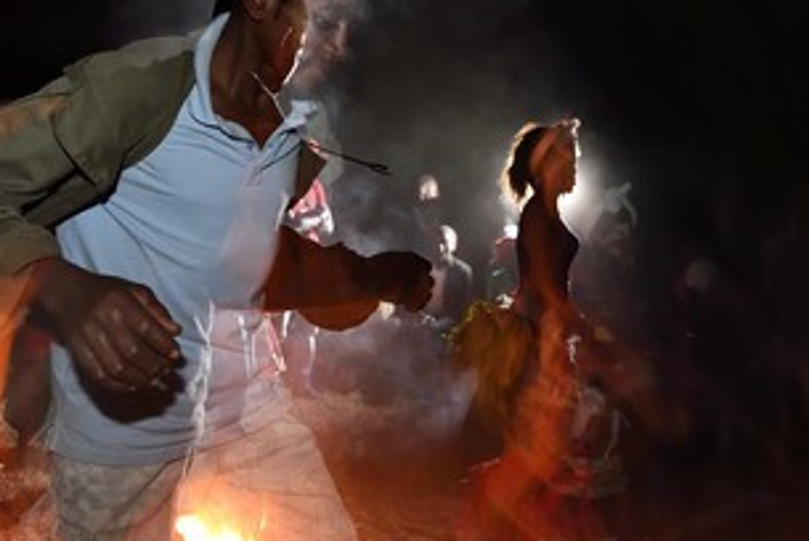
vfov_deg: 39.6
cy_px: 183
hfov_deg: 57.2
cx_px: 416
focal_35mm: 33
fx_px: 742
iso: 3200
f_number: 5.6
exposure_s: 1/2.5
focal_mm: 24
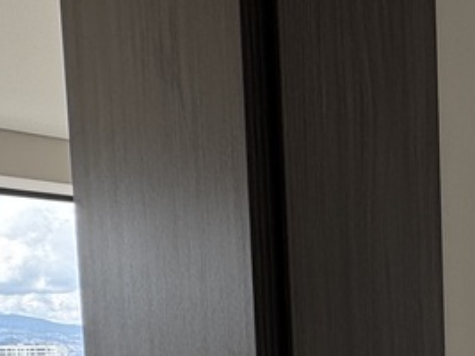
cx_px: 566
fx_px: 864
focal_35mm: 63
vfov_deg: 21.3
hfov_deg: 27.2
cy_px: 450
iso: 40
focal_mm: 2.22
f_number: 2.2
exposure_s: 1/166
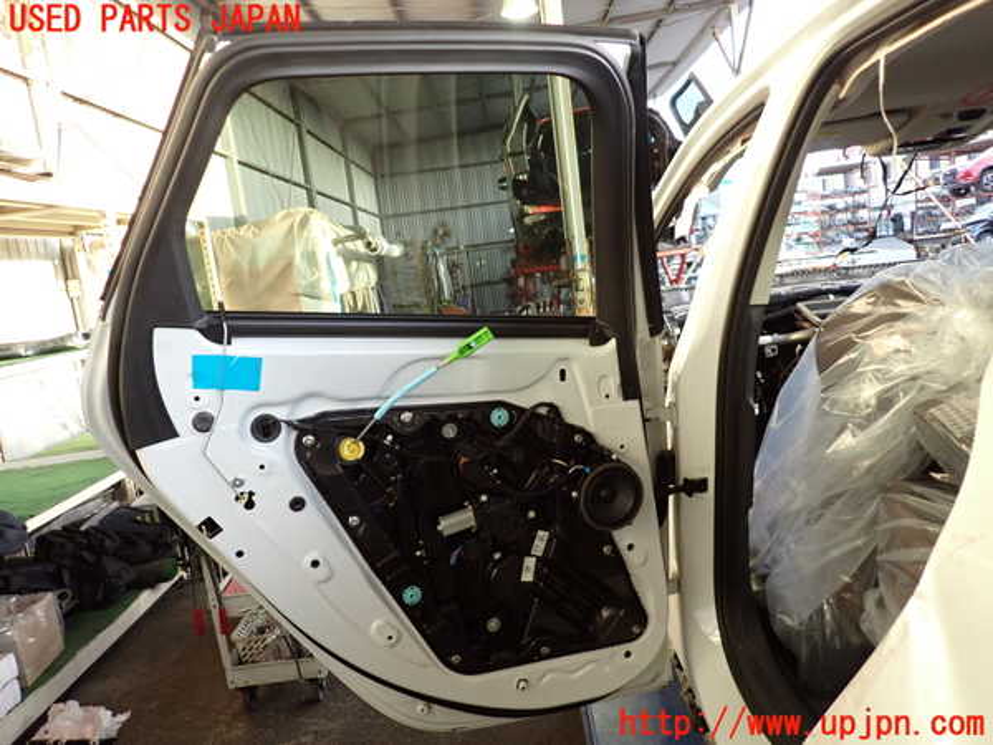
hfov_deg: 69.4
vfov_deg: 54.9
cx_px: 496
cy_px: 372
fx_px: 717
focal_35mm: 25
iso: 320
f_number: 2
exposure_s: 1/125
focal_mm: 4.5
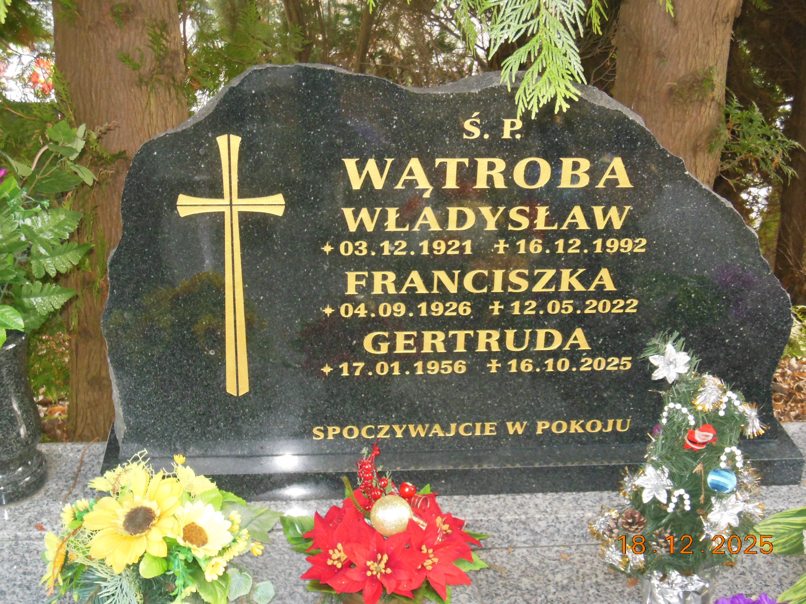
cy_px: 302
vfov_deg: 29.1
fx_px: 1164
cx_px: 403
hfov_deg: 38.2
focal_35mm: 50
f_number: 4
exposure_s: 1/60
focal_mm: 8.9
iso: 640
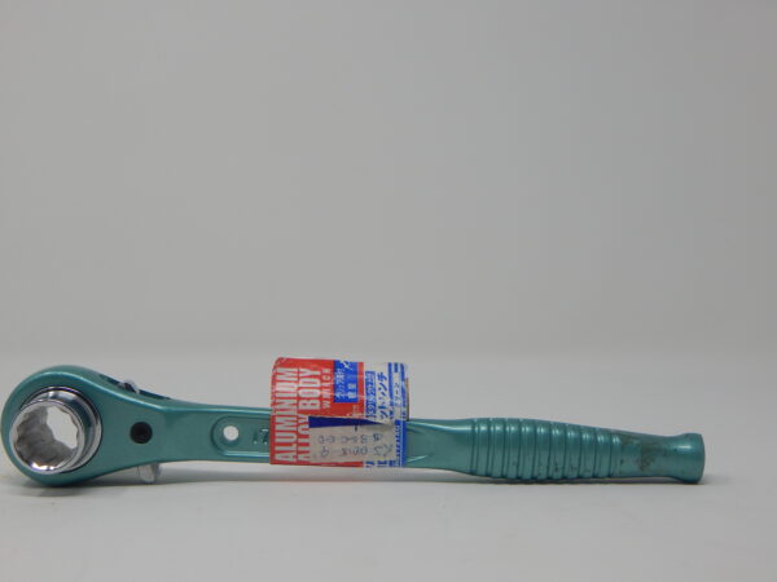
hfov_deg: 35.5
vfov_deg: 27.0
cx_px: 388
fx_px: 1212
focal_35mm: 54
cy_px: 291
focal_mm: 9.7
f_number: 3.8
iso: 125
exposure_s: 1/125
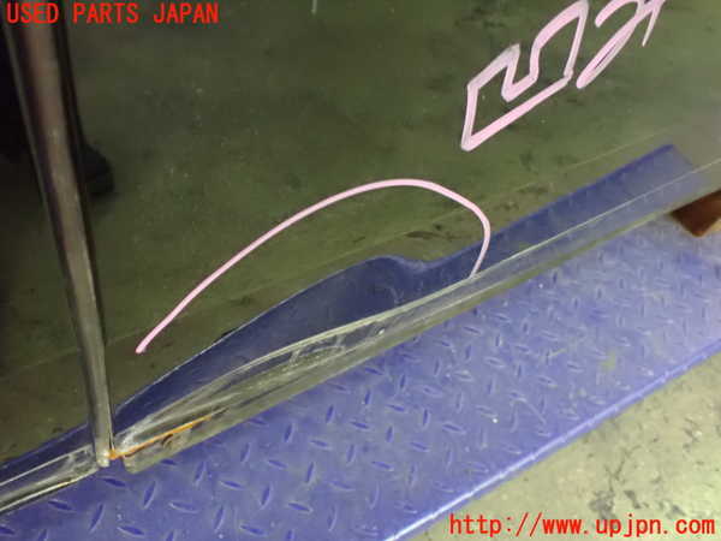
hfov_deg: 60.0
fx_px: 625
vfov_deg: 46.8
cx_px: 360
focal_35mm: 30
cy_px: 270
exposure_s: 1/30
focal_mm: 5.4
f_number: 2.3
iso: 1600
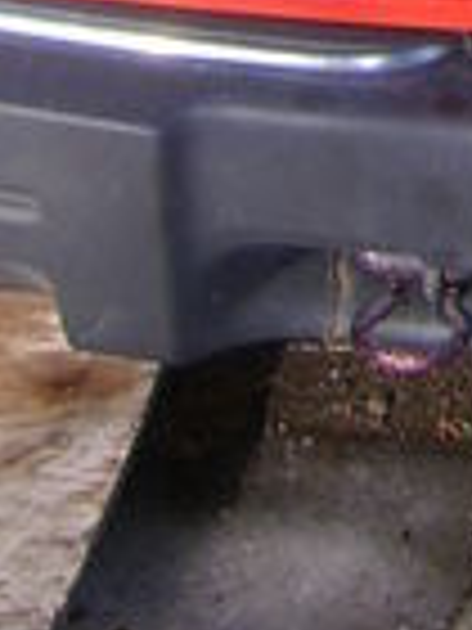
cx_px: 859
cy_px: -765
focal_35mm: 160
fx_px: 2909
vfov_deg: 10.9
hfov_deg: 8.9
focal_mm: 5.95
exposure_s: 1/458
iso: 50
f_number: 2.8
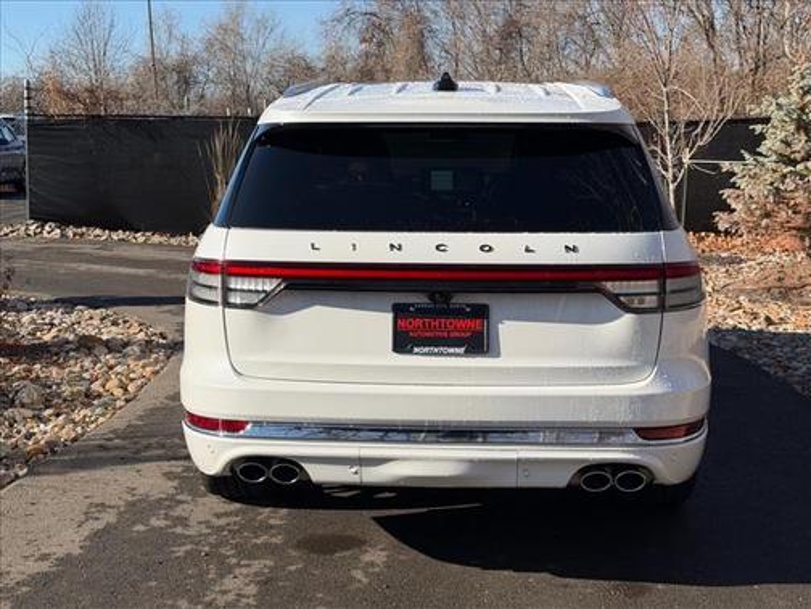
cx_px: 406
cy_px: 304
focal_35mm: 48
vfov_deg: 30.3
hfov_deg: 39.7
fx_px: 1125
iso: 64
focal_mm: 6.76
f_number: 1.78
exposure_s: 1/4329
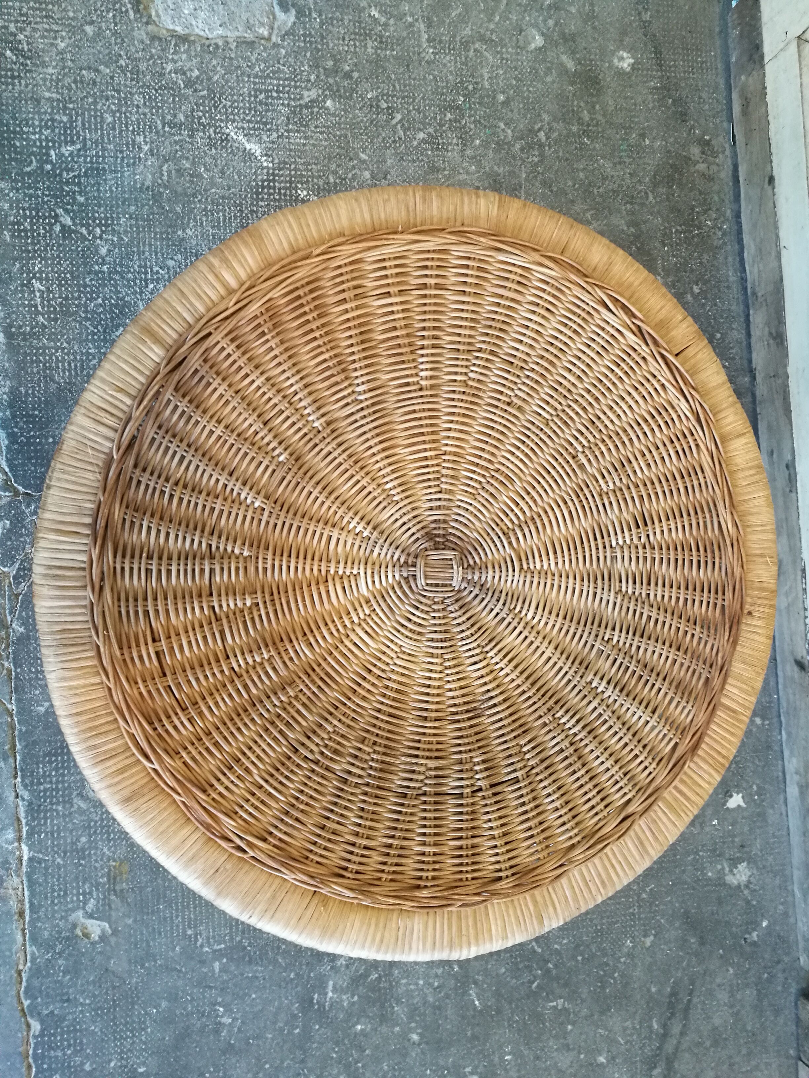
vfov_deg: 65.3
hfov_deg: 51.4
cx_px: 404
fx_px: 841
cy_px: 539
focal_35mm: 27
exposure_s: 1/24
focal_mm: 4.5
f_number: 2.2
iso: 320
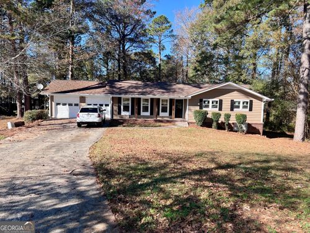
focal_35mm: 26
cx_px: 155
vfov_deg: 53.1
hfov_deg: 67.3
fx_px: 233
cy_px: 116
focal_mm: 5.7
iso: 50
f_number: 1.5
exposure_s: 1/1808
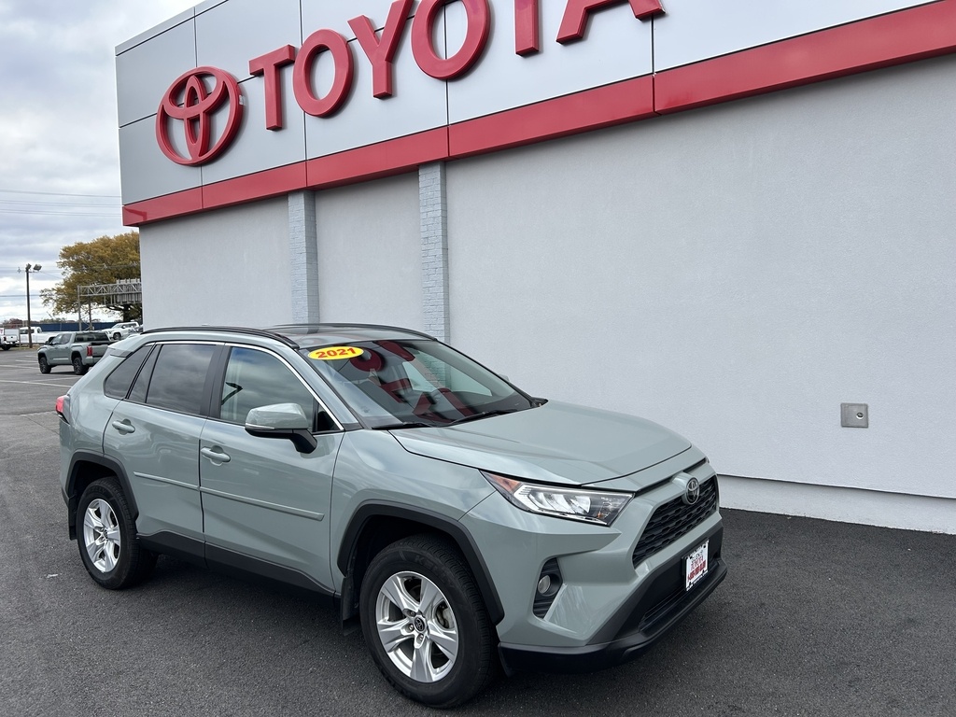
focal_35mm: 26
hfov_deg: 67.3
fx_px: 718
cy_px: 358
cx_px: 478
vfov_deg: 53.1
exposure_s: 1/982
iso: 50
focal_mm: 5.7
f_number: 1.5
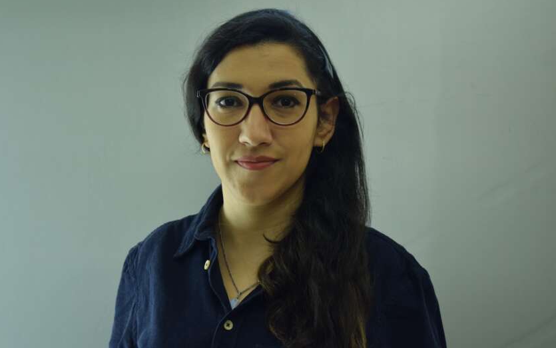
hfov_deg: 25.8
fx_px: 1212
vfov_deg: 16.3
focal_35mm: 80
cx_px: 277
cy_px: 162
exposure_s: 1/50
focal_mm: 52
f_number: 5.6
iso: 800
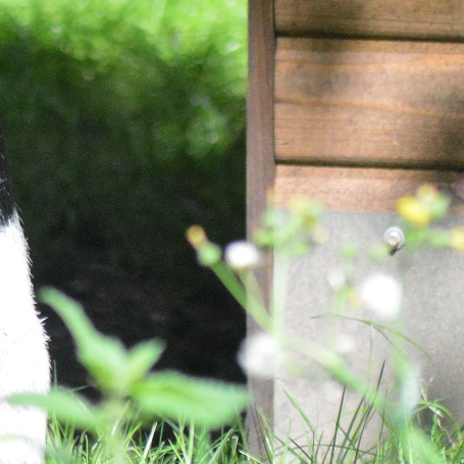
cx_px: -18
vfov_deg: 1.8
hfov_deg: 1.8
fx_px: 15180
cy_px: 155
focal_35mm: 1001
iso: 3200
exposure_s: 1/3200
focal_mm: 220
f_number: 6.3
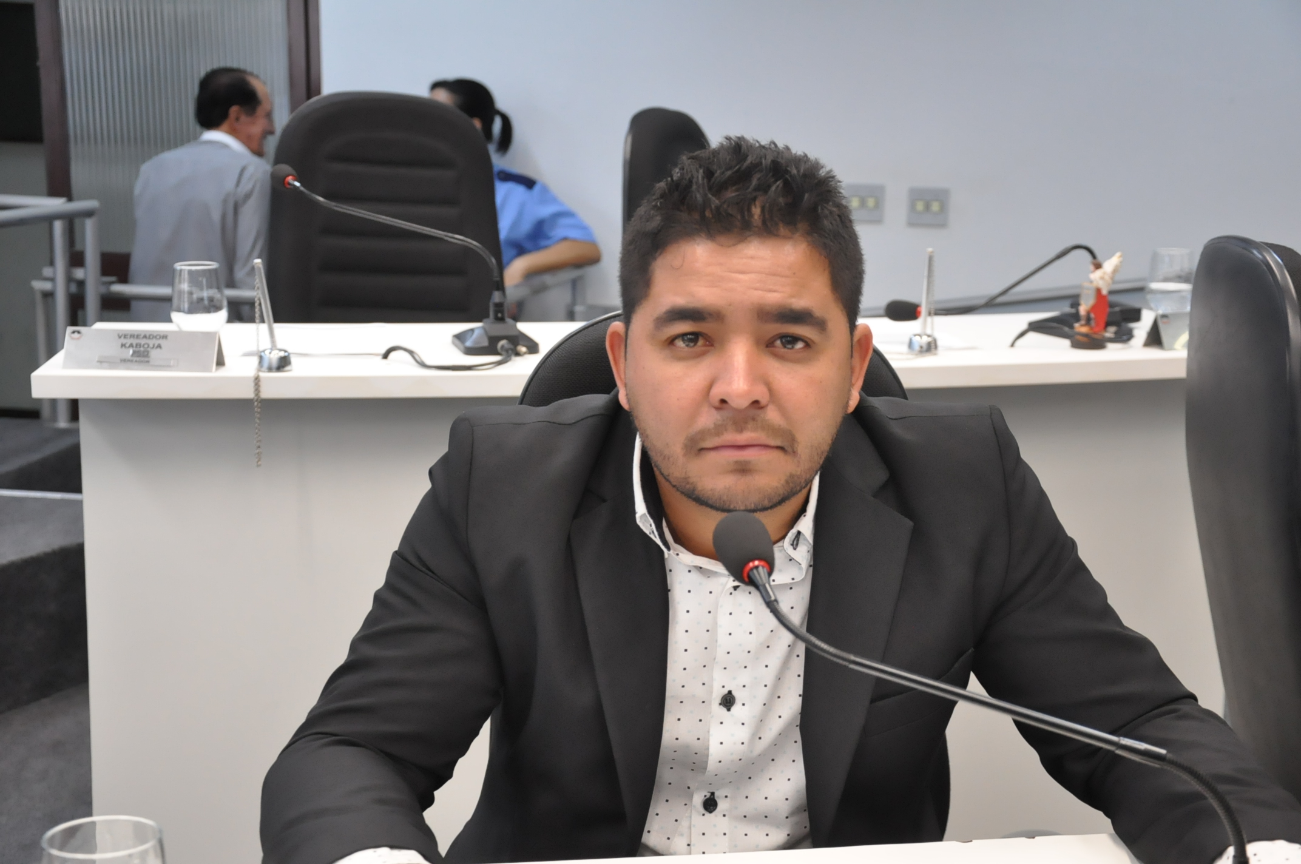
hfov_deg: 35.1
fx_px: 2057
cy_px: 432
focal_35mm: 57
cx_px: 650
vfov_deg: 23.7
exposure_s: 1/125
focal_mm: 38
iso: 2000
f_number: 5.6
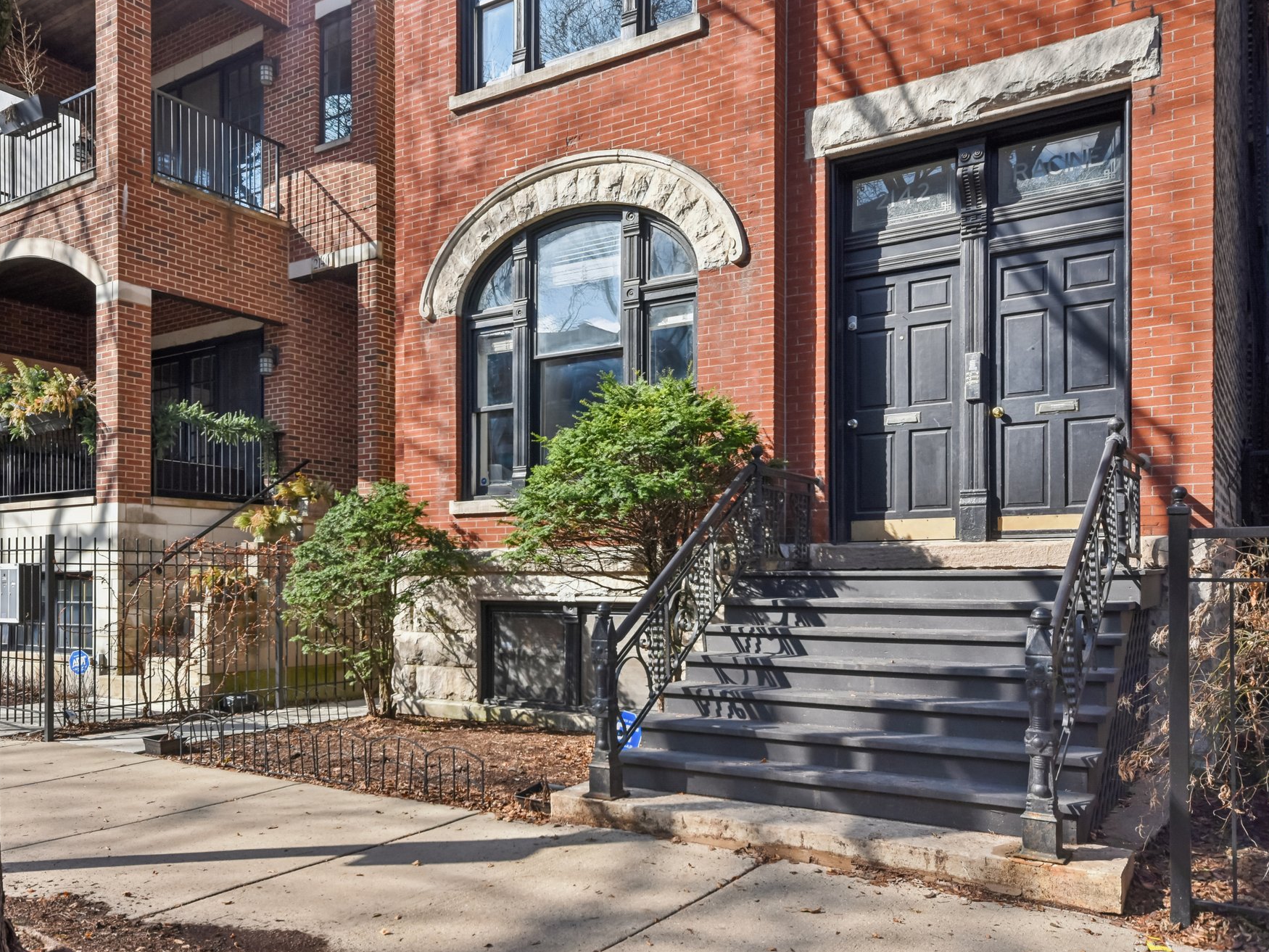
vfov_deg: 51.4
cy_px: 477
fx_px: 990
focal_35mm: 27
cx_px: 534
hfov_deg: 64.9
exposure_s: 1/400
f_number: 8
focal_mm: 16
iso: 400
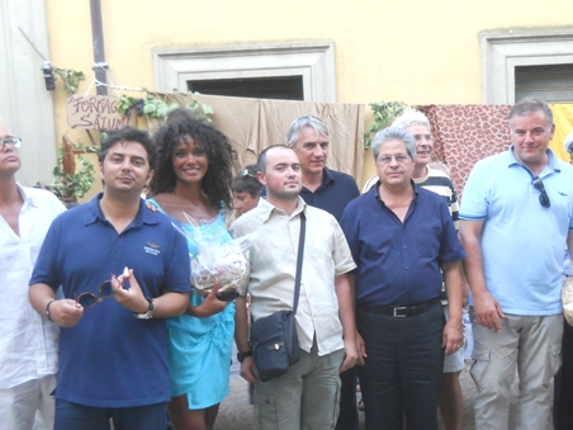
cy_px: 278
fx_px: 960
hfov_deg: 33.0
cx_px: 369
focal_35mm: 58
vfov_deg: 25.1
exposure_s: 1/30
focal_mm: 6.72
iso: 200
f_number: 3.1
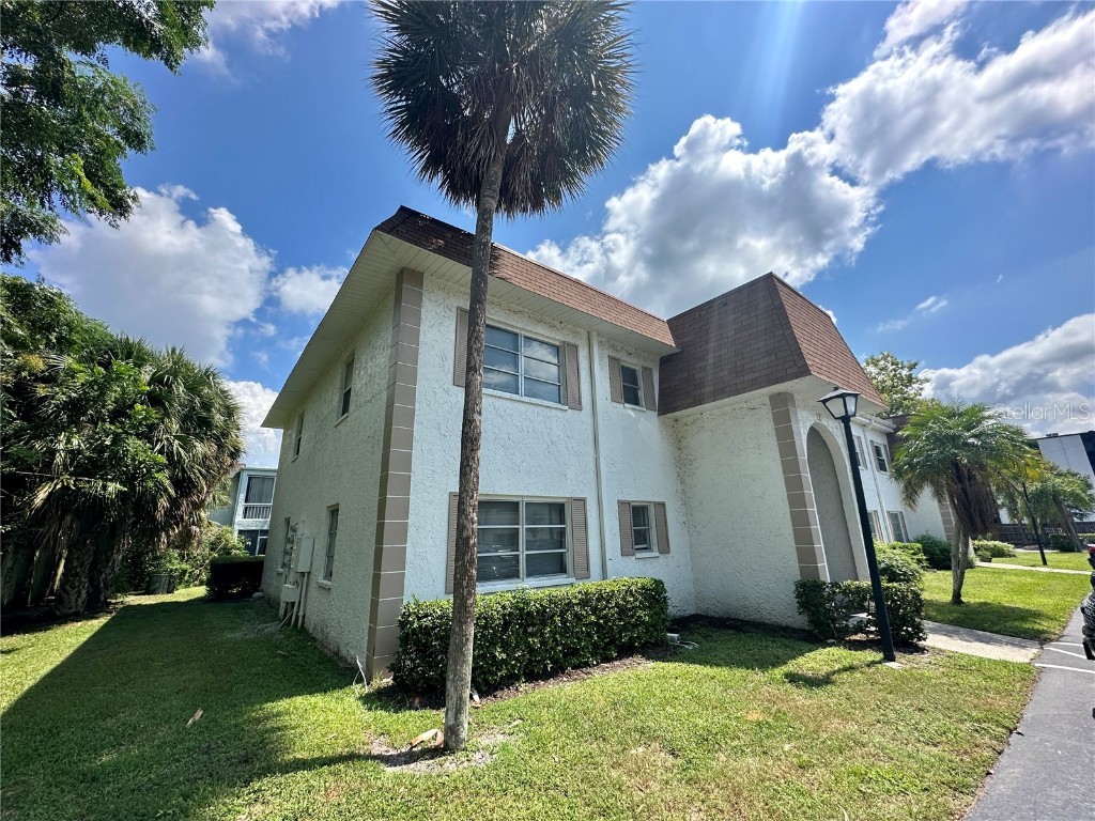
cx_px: 548
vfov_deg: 85.7
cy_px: 410
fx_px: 443
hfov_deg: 102.1
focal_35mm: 14
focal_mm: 2.22
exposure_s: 1/1916
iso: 50
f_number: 2.2
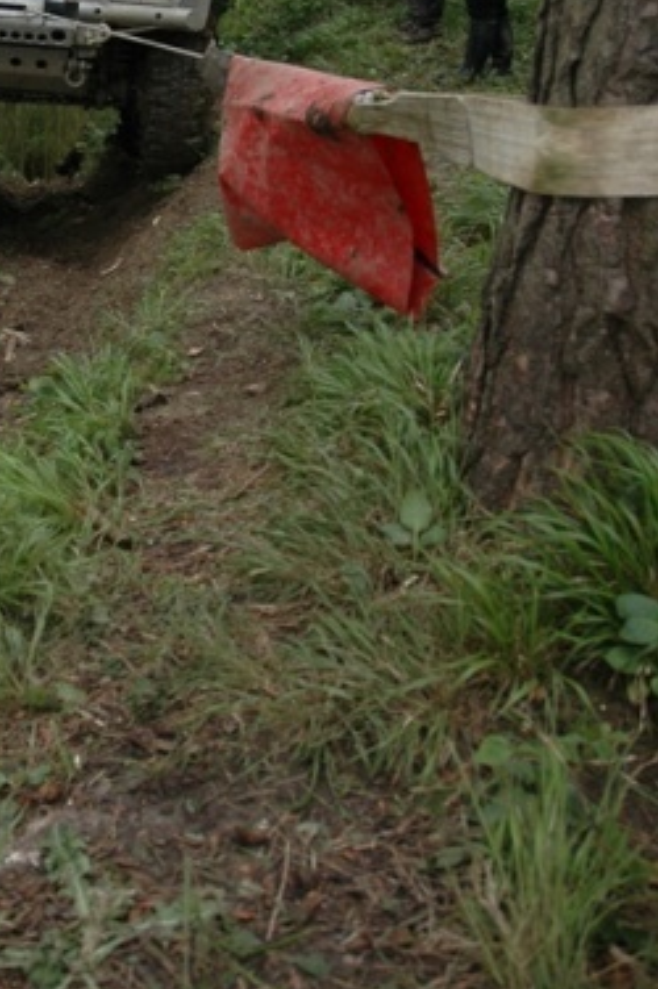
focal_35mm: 46
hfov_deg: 28.4
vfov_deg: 40.7
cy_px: 174
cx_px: 100
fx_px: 1263
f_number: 3.5
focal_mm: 18
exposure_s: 1/200
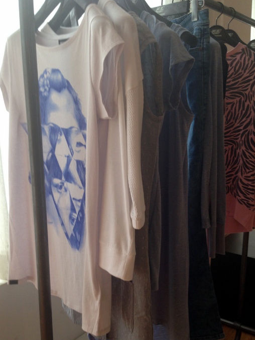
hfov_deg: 36.8
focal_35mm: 39
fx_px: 383
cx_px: 126
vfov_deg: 47.7
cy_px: 194
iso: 64
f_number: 2.4
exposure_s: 1/60
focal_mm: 4.12
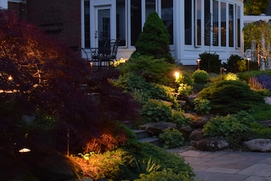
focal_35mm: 61
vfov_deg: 22.2
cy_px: 72
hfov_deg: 31.7
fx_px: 459
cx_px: 230
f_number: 3.5
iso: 1600
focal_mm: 18
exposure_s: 1/25
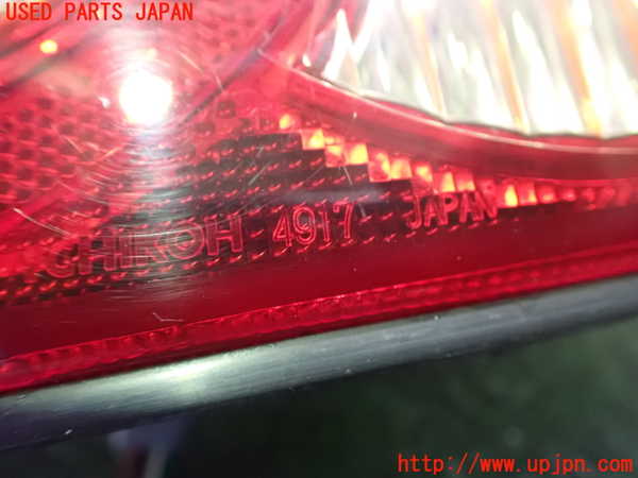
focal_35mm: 30
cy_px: 239
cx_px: 319
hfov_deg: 60.0
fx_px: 553
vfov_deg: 46.8
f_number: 2.3
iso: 1600
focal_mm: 5.4
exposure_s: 1/30
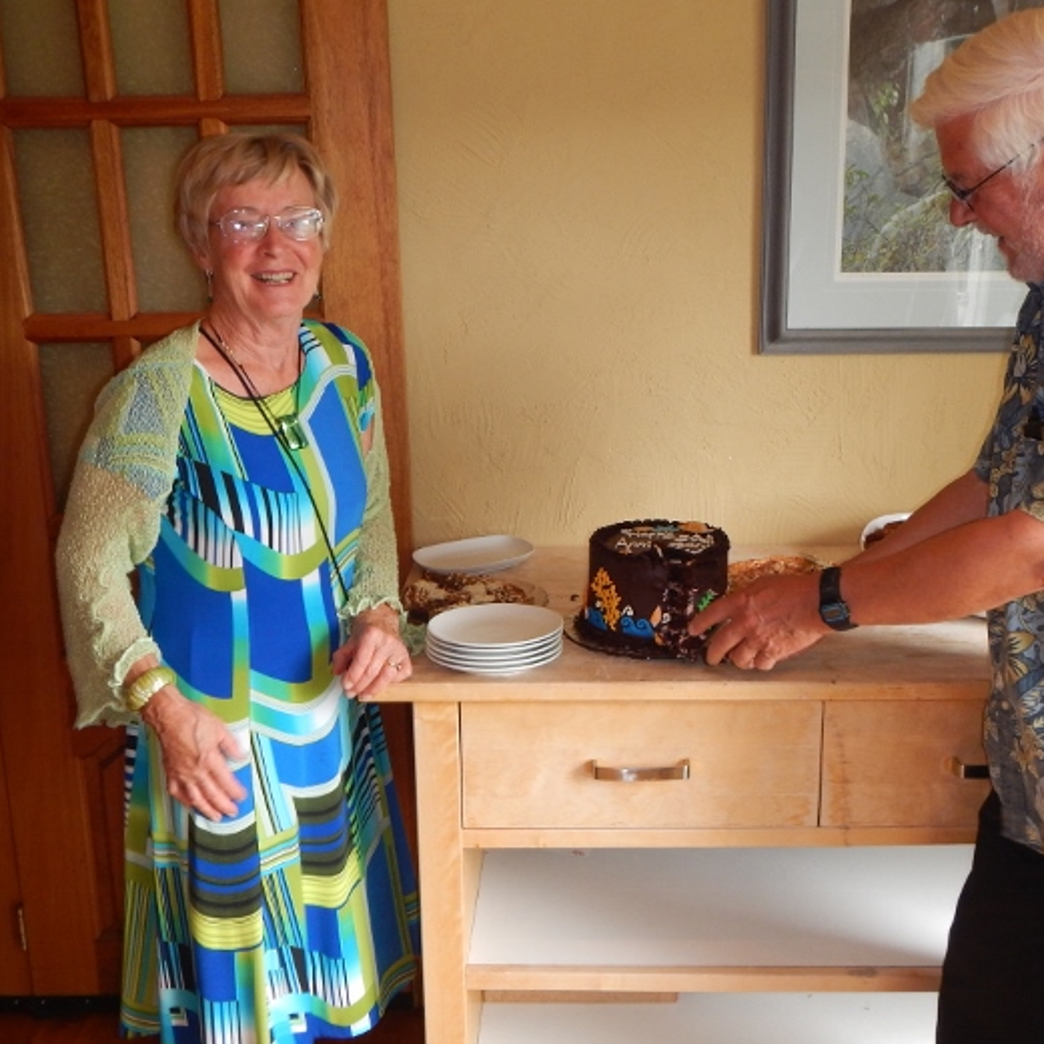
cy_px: 499
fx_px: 1297
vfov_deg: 43.8
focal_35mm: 38
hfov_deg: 43.8
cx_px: 591
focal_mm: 5
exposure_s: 1/30
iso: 180
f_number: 3.9
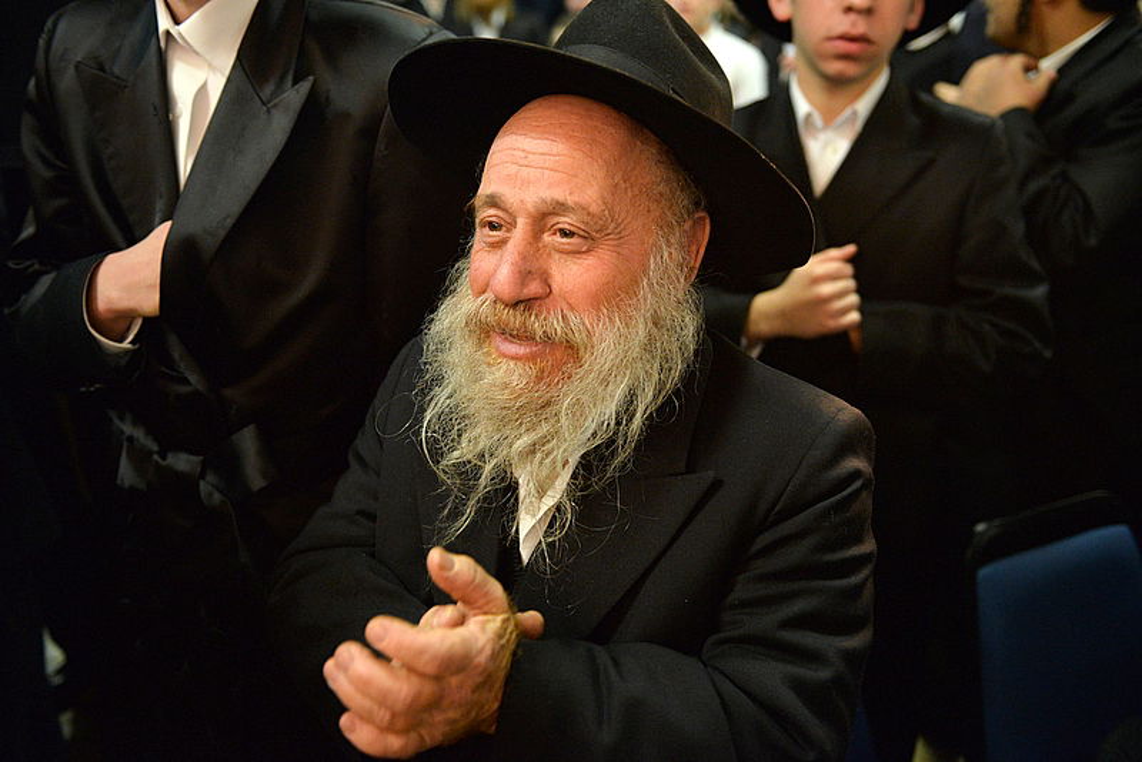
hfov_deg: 55.8
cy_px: 381
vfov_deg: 38.9
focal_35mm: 34
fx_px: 1079
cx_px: 571
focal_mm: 34
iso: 3200
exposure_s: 1/100
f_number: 2.8
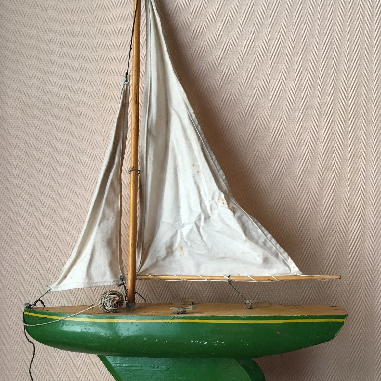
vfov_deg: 47.2
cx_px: 193
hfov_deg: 47.2
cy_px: 209
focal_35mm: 35
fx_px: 436
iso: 125
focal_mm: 4.15
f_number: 2.2
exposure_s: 1/30
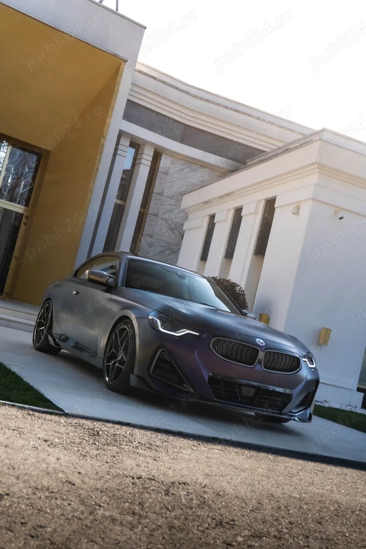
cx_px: 183
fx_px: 663
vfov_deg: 45.0
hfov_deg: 30.8
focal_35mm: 44
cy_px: 274
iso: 100
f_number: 4.5
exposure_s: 1/160
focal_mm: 29
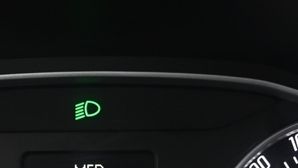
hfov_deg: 13.2
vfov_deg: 7.4
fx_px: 1280
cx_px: 79
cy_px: 238
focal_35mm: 162
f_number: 4
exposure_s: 1/15
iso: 2000
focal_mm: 44
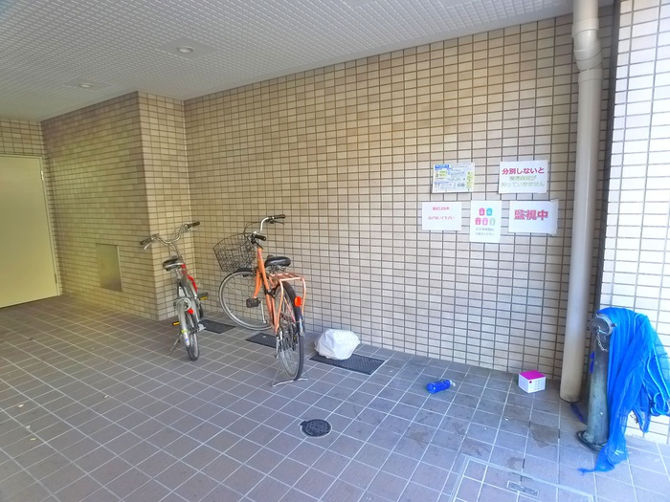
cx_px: 335
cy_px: 251
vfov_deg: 56.8
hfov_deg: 71.6
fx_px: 465
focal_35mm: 24
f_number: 2
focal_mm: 5.1
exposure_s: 1/50
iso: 400
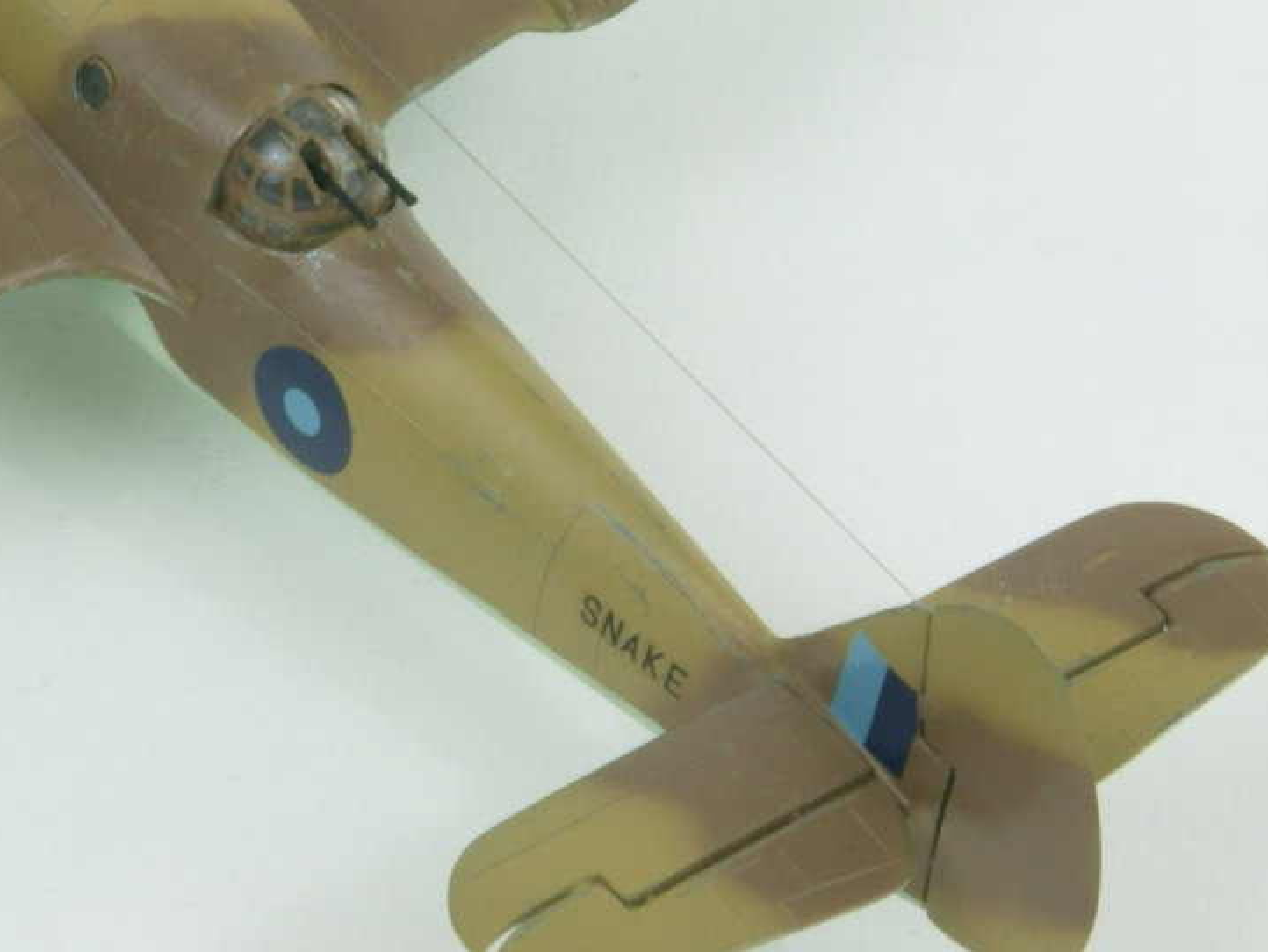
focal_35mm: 230
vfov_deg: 6.5
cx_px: 72
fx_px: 8428
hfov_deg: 8.6
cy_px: 125
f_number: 29
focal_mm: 60
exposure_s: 1.6
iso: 80
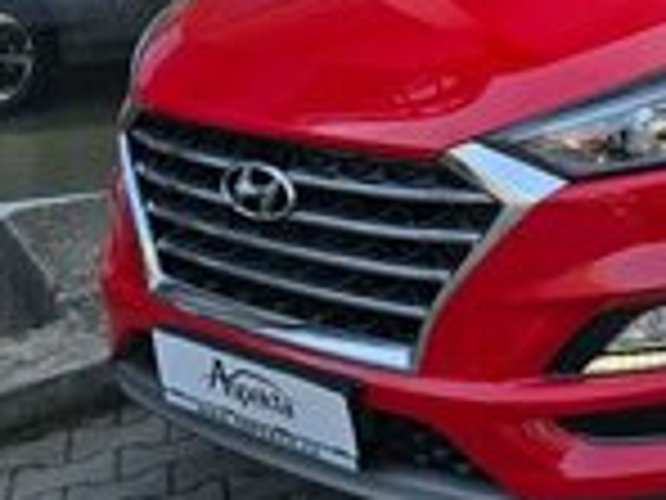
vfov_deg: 18.0
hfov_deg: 24.1
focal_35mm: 76
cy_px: -162
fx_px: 1462
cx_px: 720
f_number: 1.7
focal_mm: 6.3
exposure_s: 1/370
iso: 12
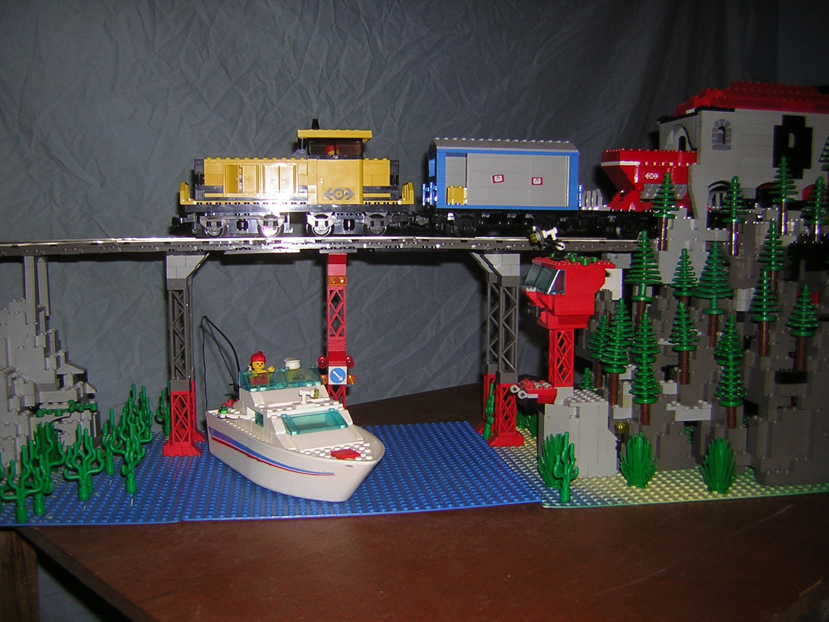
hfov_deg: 51.4
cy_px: 311
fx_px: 862
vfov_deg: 39.7
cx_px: 414
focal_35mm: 36
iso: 50
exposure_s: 1/60.1
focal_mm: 4.7
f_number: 2.6
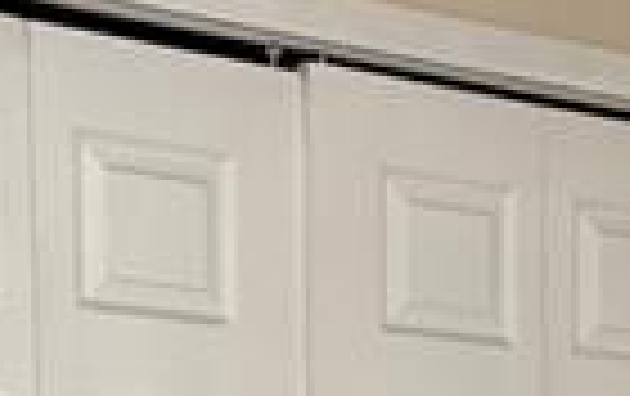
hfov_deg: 13.2
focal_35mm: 151
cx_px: 891
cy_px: 1188
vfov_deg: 7.6
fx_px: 2597
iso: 160
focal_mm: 4.25
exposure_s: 1/60
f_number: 1.8
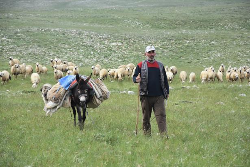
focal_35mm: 158
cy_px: 84
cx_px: 125
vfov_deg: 8.7
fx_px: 1094
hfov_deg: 13.0
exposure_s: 1/1000
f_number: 8
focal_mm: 105
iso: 800
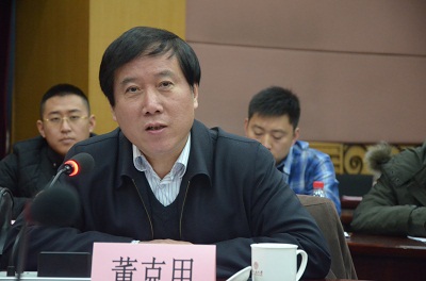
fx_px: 1504
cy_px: 140
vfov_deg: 10.7
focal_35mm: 128
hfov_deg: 16.1
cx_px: 213
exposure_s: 1/50
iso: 3200
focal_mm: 85
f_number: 6.3
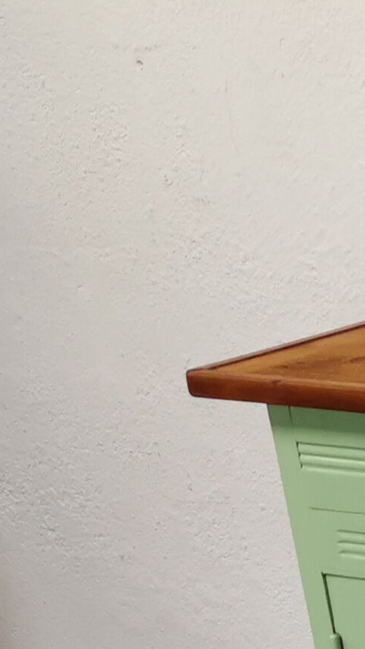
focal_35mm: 124
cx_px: 1142
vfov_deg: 16.6
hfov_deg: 8.2
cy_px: 761
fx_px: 2132
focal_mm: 5.58
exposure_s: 1/100
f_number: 1.8
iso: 125
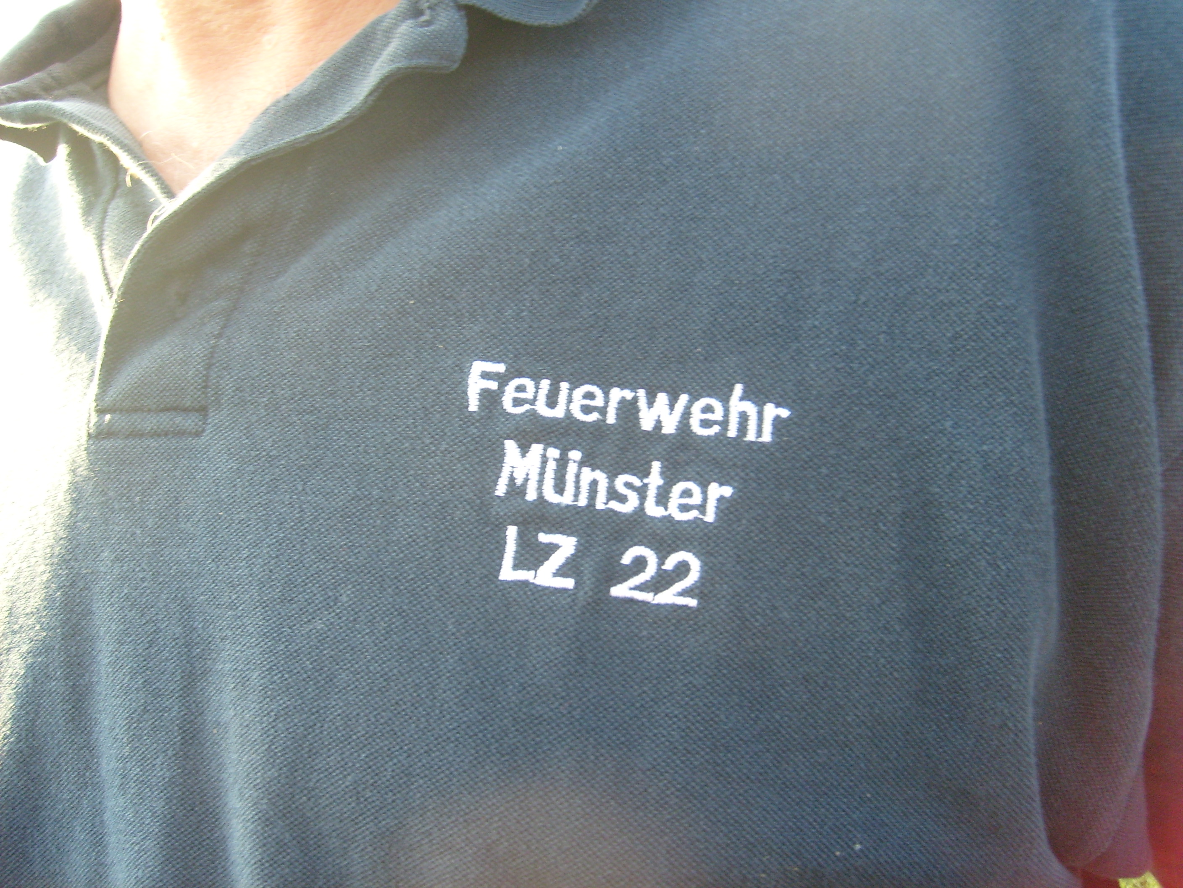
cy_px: 444
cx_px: 592
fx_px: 1196
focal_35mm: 35
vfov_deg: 40.7
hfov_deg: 52.6
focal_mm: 5.8
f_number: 2.8
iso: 80
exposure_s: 1/60
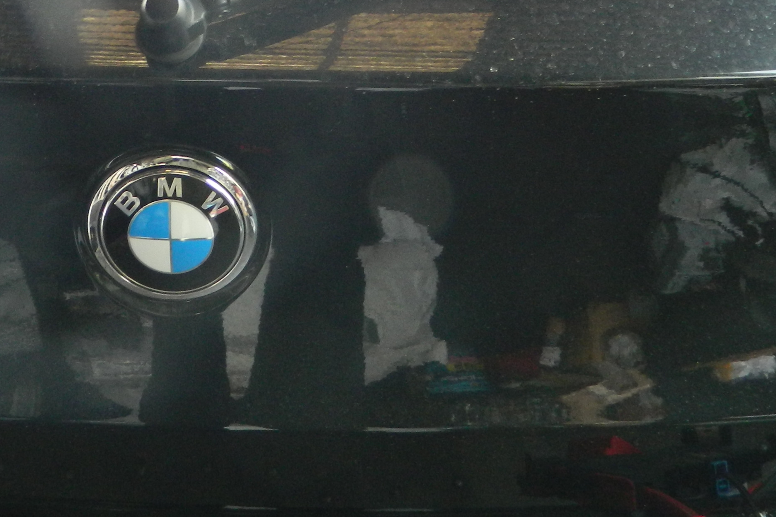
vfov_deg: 21.5
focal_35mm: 60
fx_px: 1293
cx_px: 207
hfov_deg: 32.8
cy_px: -53
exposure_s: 1/30
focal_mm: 4.5
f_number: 3.1
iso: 180
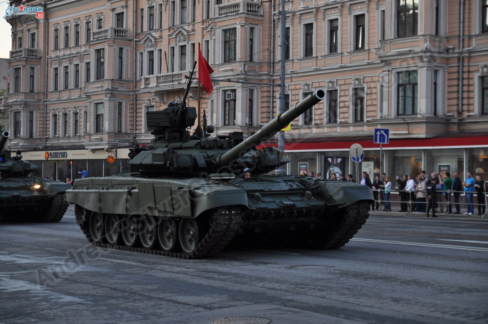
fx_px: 1015
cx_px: 244
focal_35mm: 75
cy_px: 162
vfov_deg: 18.1
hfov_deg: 27.0
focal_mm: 50
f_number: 2.8
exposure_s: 1/250
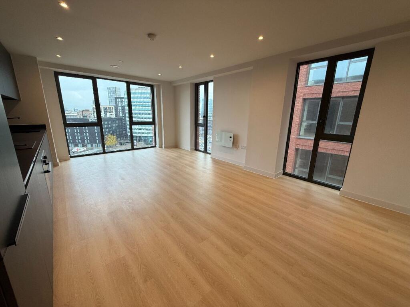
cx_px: 205
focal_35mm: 14
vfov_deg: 85.7
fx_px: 166
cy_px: 154
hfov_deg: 102.1
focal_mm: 2.22
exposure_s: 1/131
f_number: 2.2
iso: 64
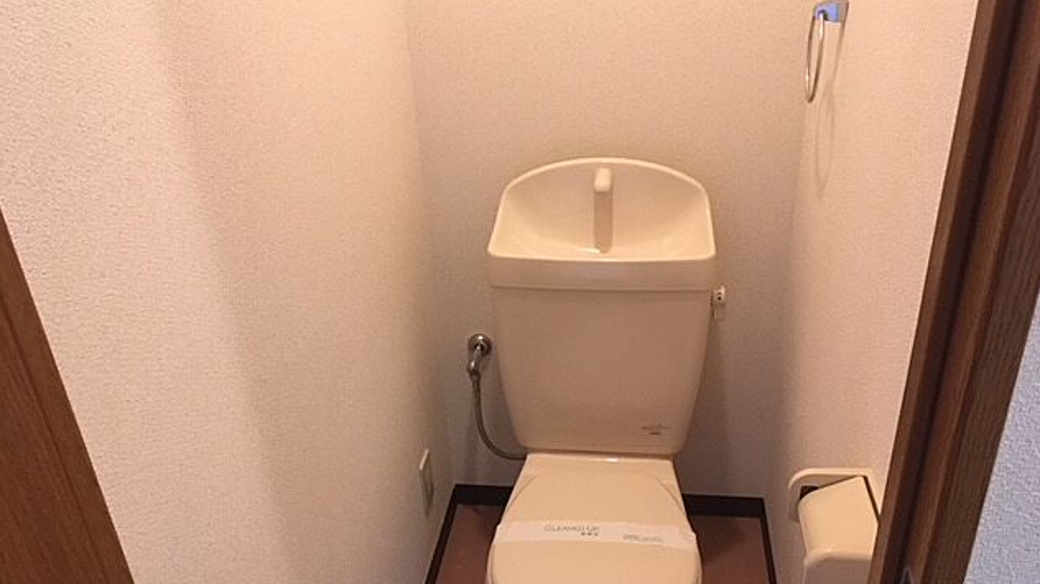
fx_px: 882
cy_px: 334
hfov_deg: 61.0
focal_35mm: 32
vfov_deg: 36.6
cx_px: 523
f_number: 2.2
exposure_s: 1/20
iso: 200
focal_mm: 4.15
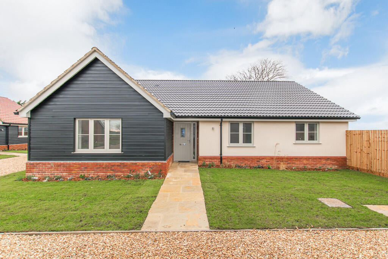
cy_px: 130
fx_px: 178
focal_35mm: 16
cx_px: 194
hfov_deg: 95.0
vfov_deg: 72.1
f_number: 5
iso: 125
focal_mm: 11
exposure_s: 1/200
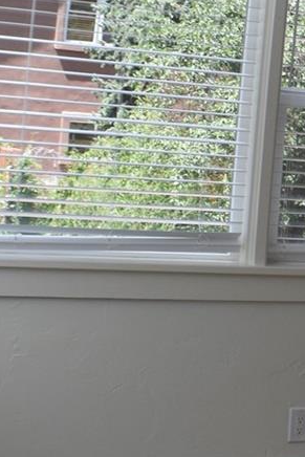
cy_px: 188
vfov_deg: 15.5
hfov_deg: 9.7
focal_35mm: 132
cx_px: 601
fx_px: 1676
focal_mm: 24
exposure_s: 1/200
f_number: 7.1
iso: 400
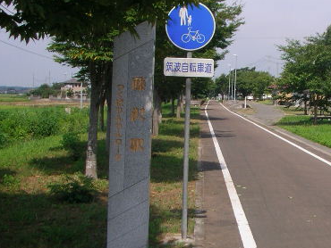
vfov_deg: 22.9
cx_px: 238
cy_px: 112
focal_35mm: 64
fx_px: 612
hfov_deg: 29.9
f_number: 2.8
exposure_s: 1/250
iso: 50
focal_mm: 5.7
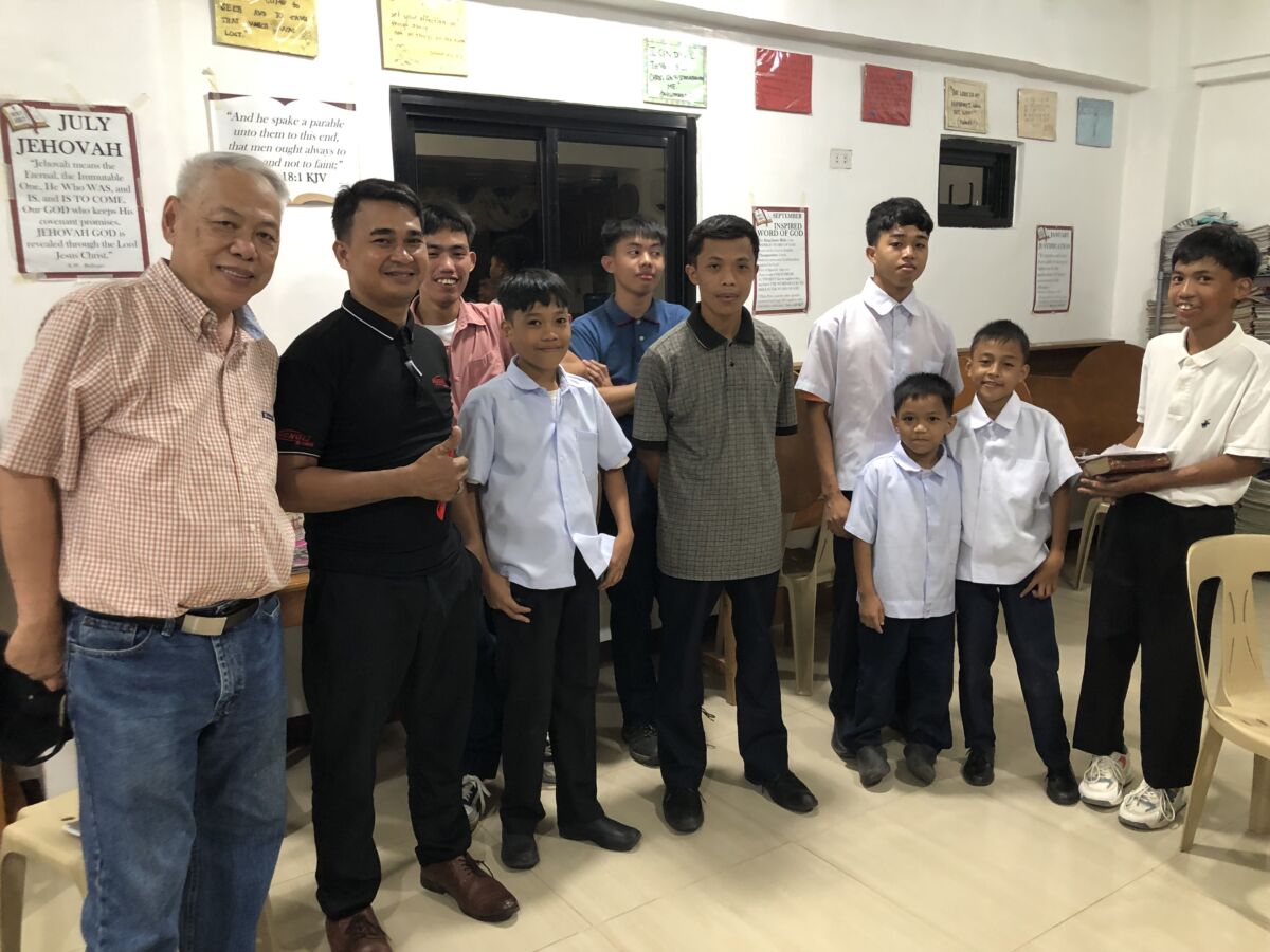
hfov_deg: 63.4
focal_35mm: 28
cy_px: 476
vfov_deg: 49.7
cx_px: 635
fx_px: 1027
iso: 64
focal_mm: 3.99
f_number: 1.8
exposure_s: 1/15
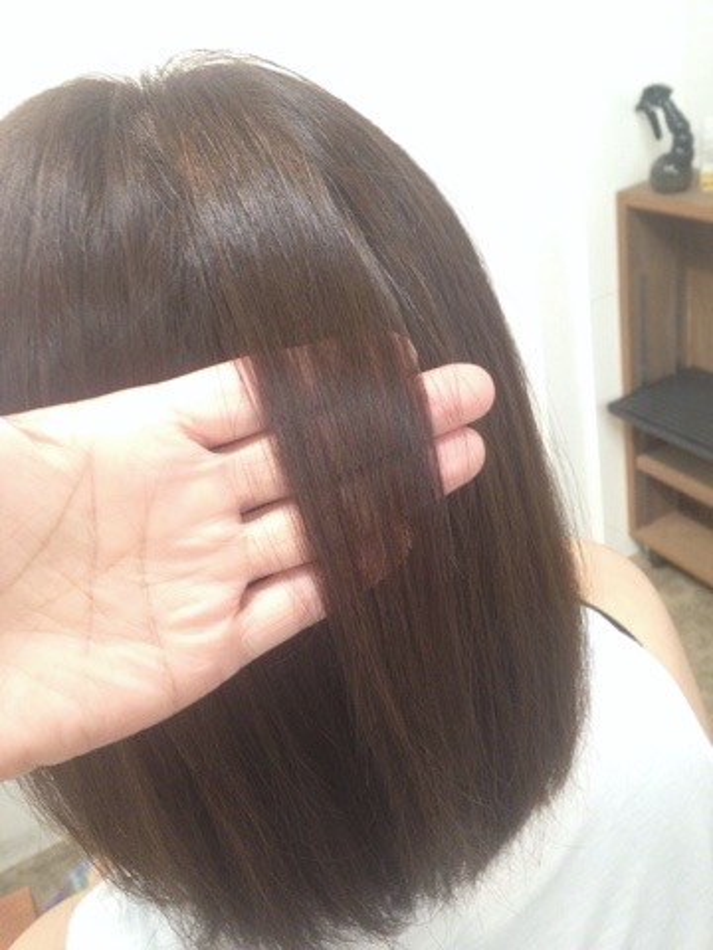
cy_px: 475
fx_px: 906
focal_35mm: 33
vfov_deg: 55.4
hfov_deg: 42.9
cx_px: 356
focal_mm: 4.12
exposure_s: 1/20
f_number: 2.4
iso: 200
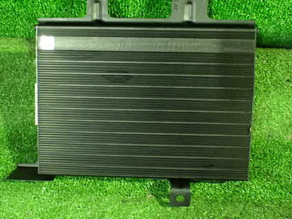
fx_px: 354
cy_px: 89
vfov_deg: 34.2
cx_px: 141
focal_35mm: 42
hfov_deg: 44.8
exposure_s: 1/30
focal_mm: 5.4
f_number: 2.3
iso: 1250
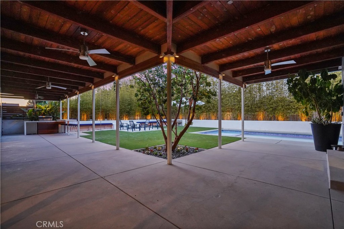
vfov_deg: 73.8
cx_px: 172
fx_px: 153
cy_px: 114
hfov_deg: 96.7
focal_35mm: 16
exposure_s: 1/30
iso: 10000
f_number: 7.1
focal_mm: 16
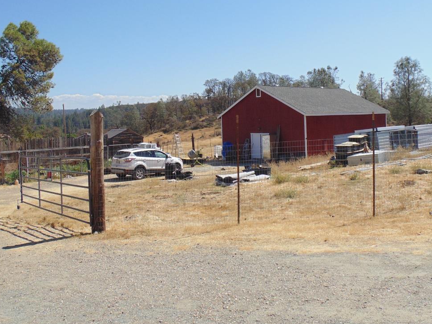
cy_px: 118
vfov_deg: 41.4
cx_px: 234
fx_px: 424
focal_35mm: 34
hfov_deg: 53.9
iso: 80
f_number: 9.7
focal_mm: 4
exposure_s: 1/160
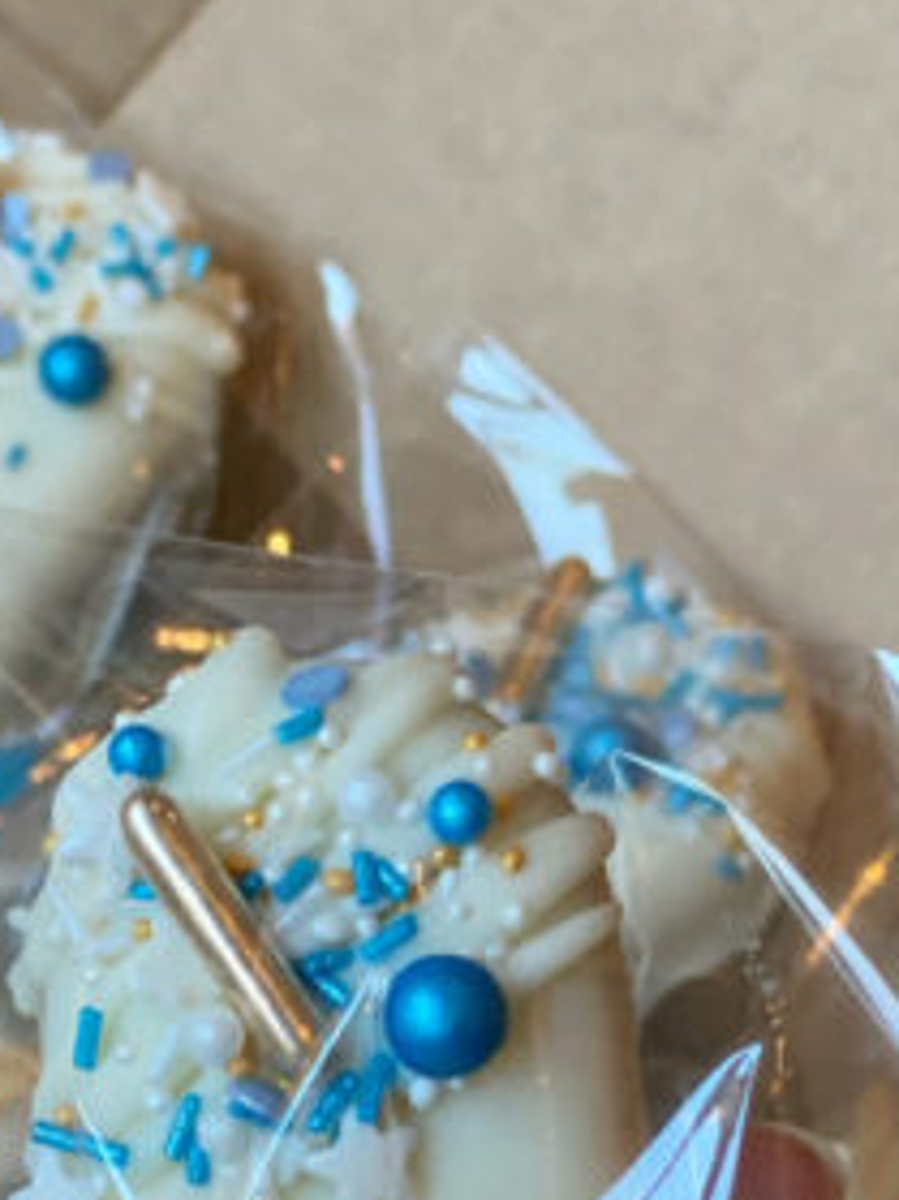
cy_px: 1480
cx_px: 475
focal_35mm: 138
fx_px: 4782
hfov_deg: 10.7
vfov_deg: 13.8
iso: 200
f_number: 2
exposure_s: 1/100
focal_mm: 6
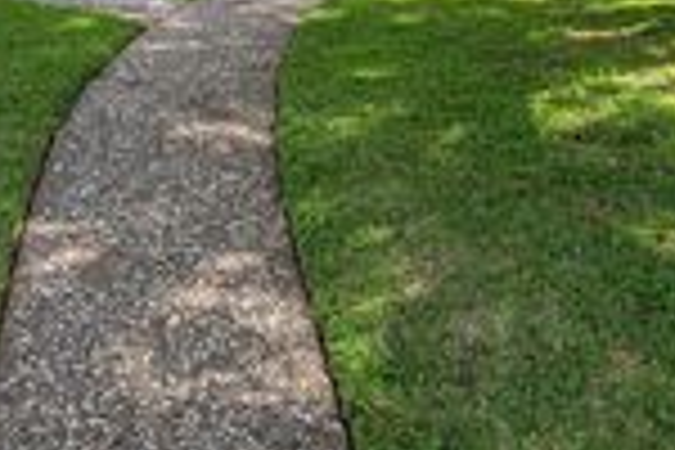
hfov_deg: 38.9
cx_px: 198
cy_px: -155
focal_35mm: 50
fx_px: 937
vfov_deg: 23.4
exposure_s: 1/80
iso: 100
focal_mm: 15
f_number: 11
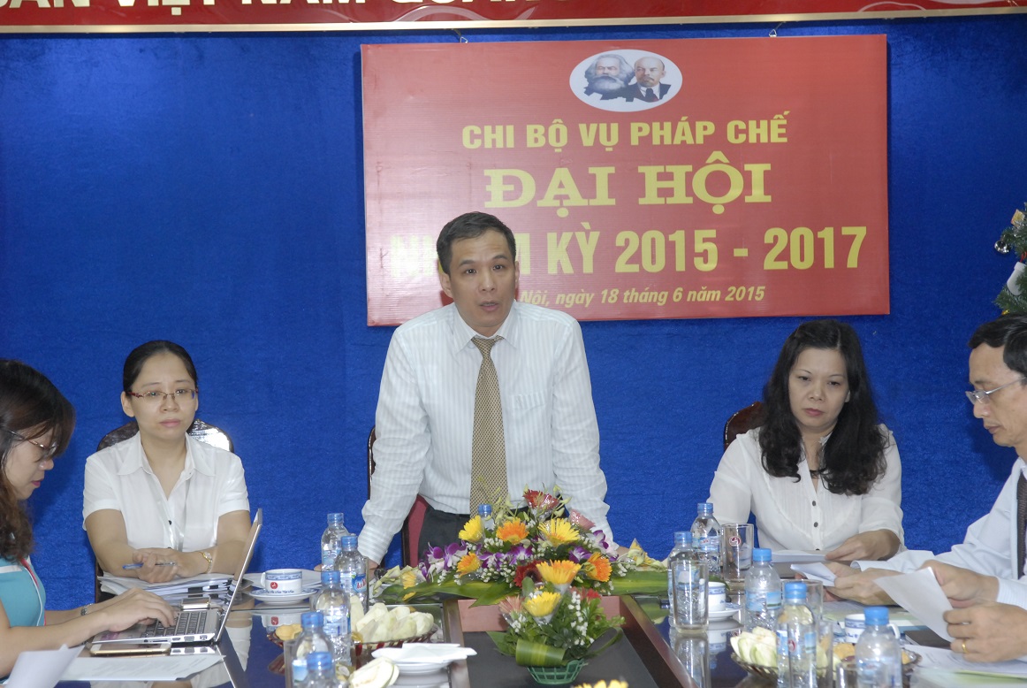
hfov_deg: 24.6
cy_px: 344
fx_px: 2356
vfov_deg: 16.6
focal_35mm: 82
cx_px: 514
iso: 800
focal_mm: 55
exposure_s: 1/60
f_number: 5.6
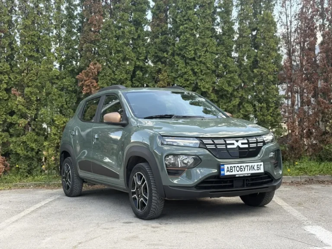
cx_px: 166
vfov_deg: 28.0
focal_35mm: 52
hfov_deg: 36.8
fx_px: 499
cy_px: 124
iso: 50
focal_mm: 5.96
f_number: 1.6
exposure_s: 1/492
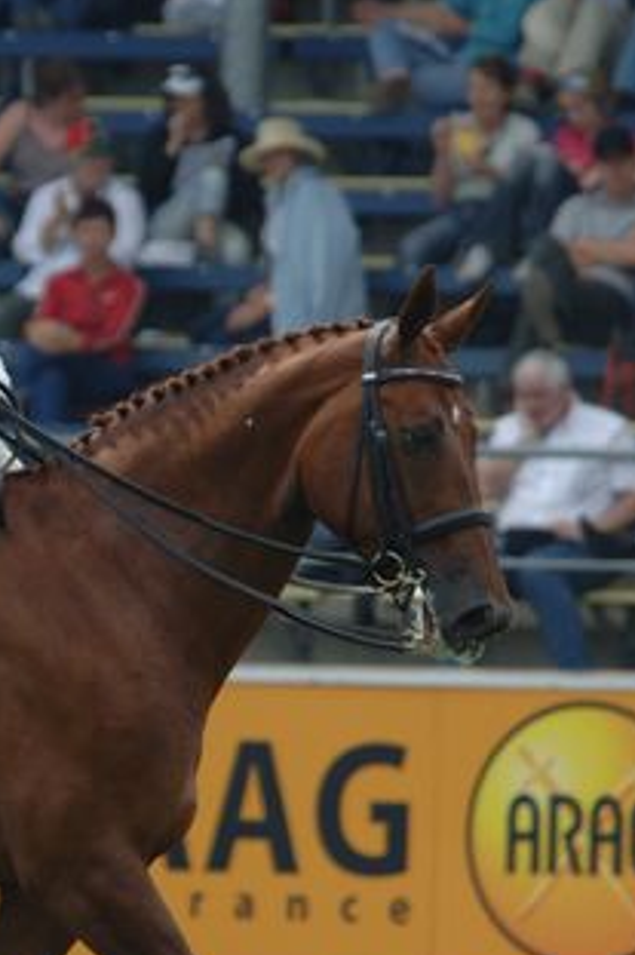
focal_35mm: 955
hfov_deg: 1.4
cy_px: 524
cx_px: 67
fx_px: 25294
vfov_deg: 2.2
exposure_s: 1/500
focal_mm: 310
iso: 200
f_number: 5.6
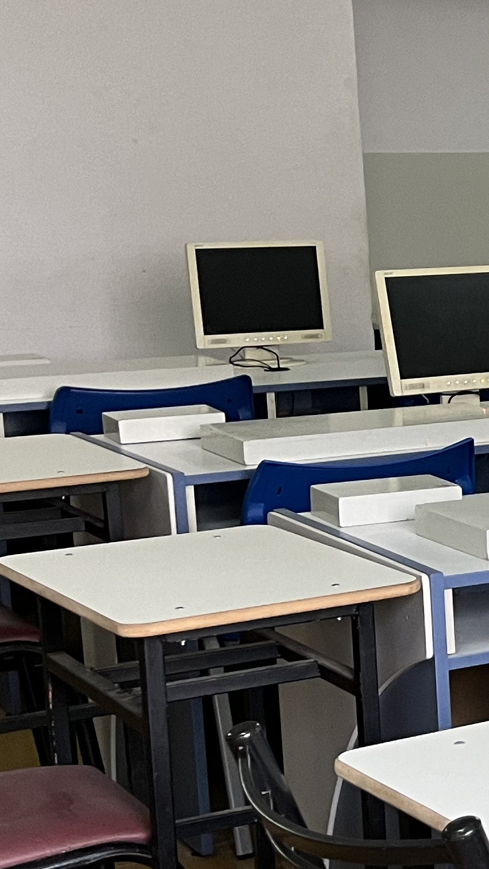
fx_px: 2007
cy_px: 490
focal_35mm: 87
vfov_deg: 24.4
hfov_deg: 11.3
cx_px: 1213
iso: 100
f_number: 1.6
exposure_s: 1/50
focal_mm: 5.1
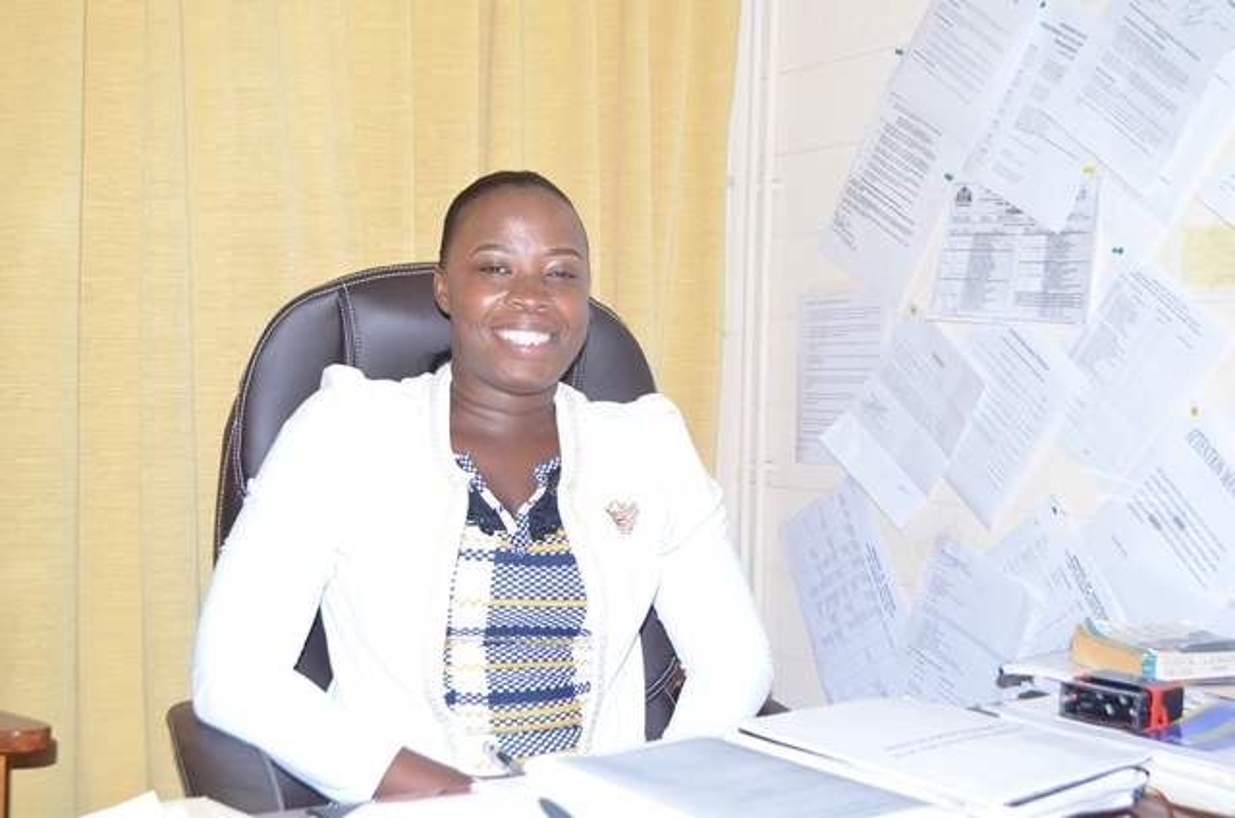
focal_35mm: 45
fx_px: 1541
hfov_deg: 43.7
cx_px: 618
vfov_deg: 29.7
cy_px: 409
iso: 640
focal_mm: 30
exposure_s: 1/125
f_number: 5
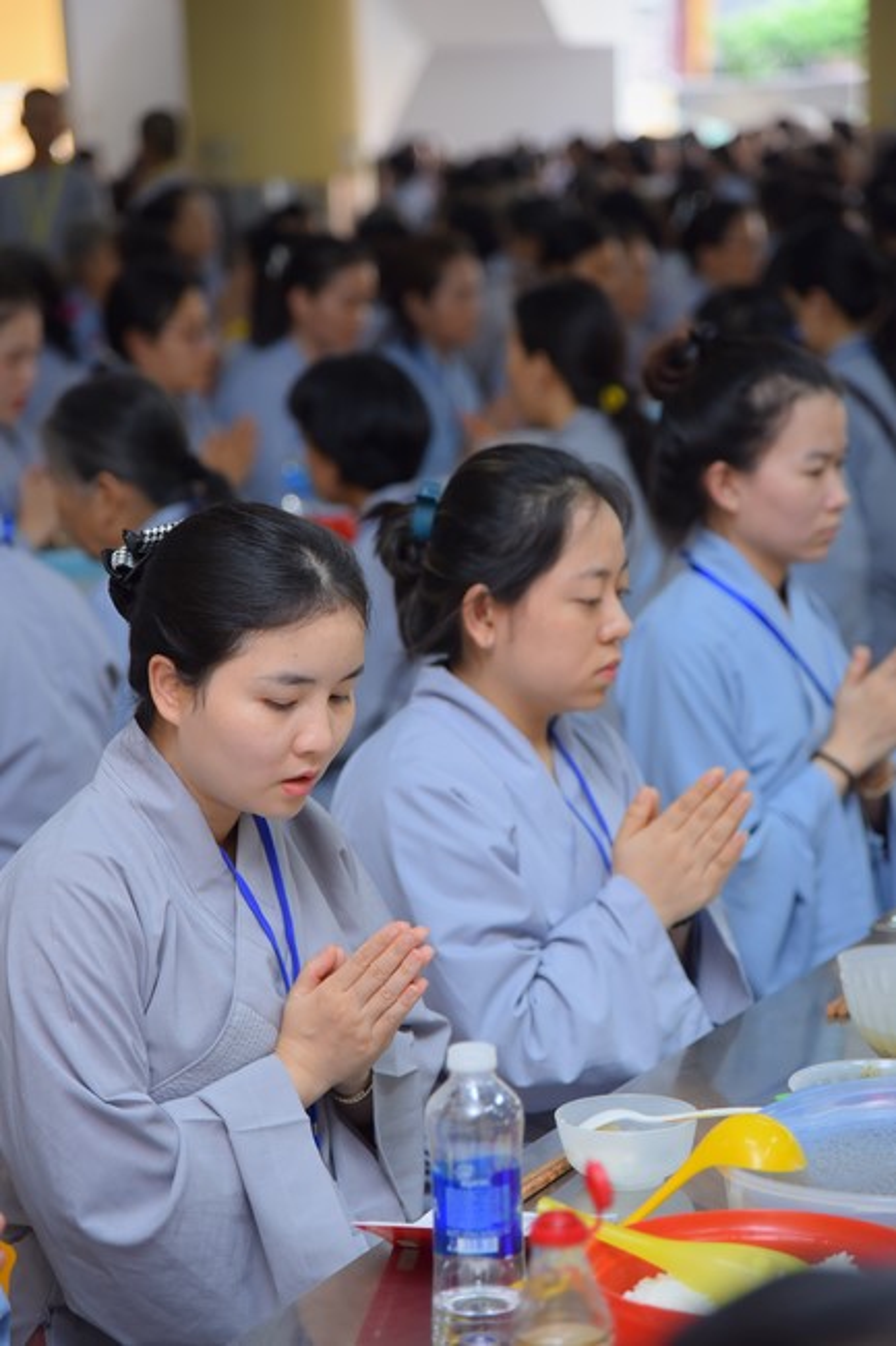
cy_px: 673
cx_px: 448
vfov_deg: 19.5
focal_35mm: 105
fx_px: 3922
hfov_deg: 13.0
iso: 500
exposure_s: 1/125
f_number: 4
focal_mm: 105
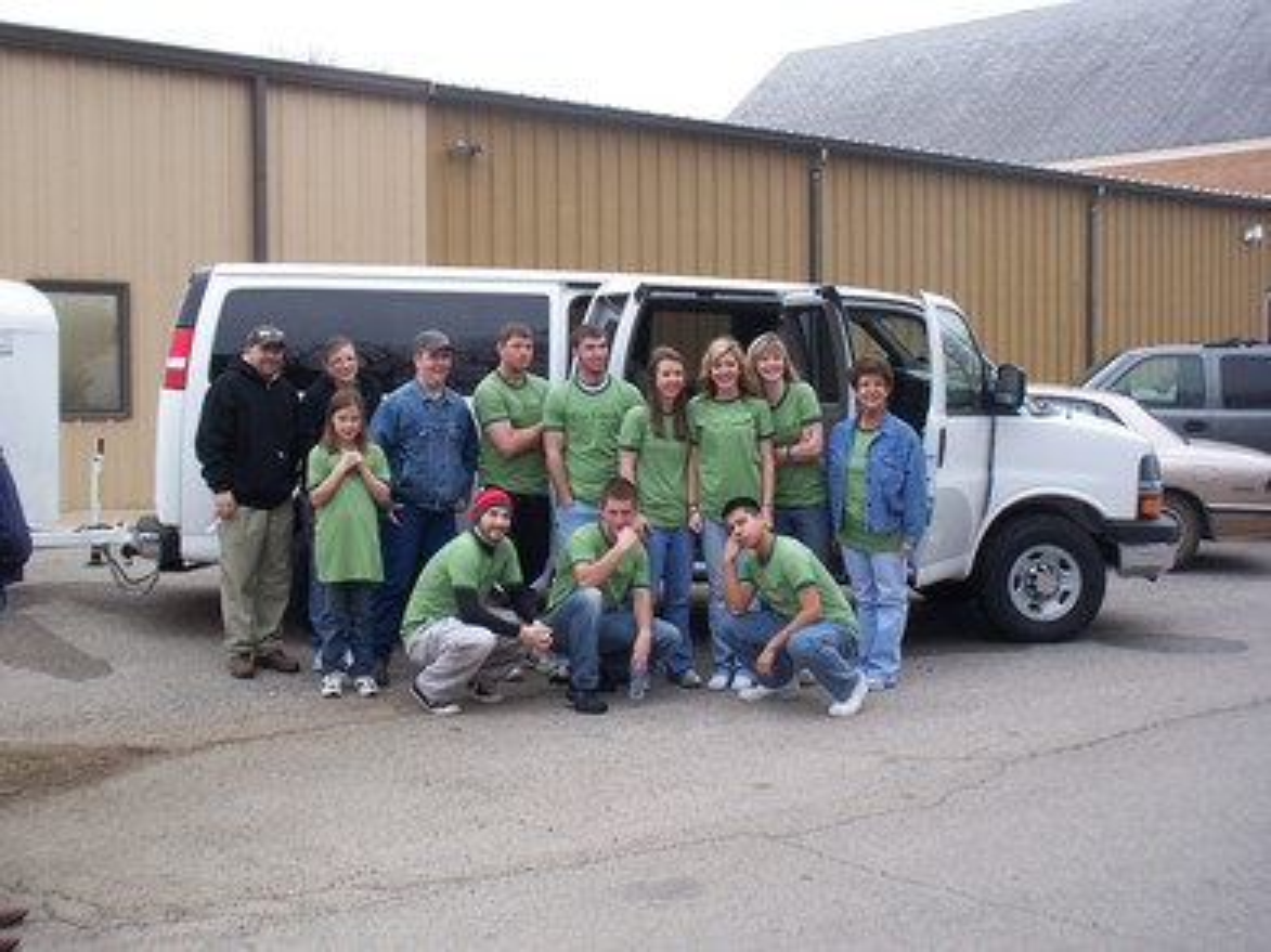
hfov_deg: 38.9
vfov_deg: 29.7
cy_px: 476
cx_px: 636
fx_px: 1799
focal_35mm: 49
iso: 64
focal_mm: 8
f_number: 4
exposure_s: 1/125
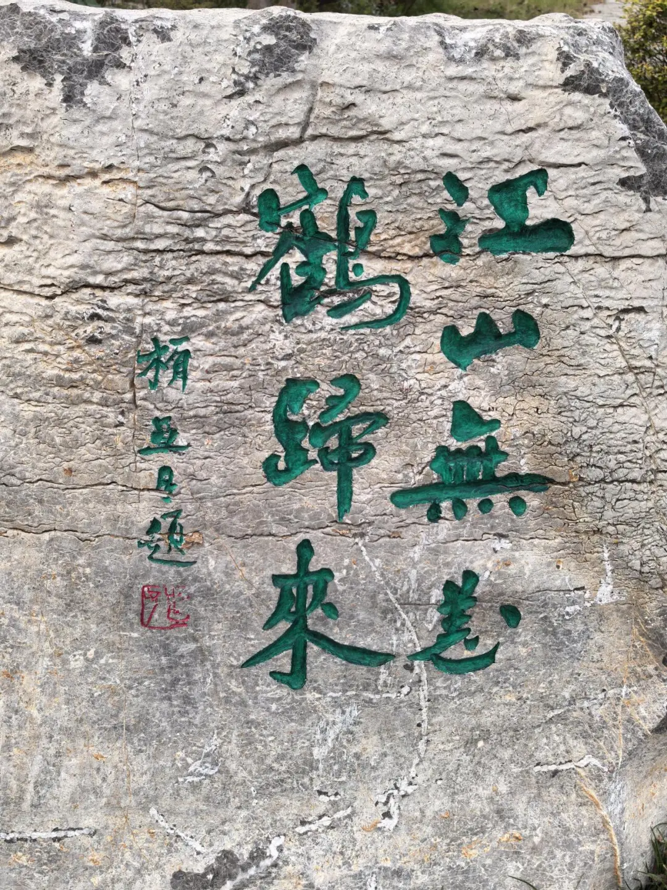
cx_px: 334
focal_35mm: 48
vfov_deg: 39.7
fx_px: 1233
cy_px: 445
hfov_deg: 30.3
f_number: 2
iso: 64
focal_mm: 6.98
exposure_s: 1/100
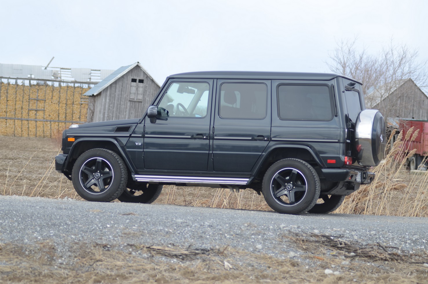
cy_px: 142
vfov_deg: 9.6
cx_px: 214
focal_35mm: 142
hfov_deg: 14.4
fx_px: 1691
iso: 100
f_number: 4
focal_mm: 95
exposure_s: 1/640
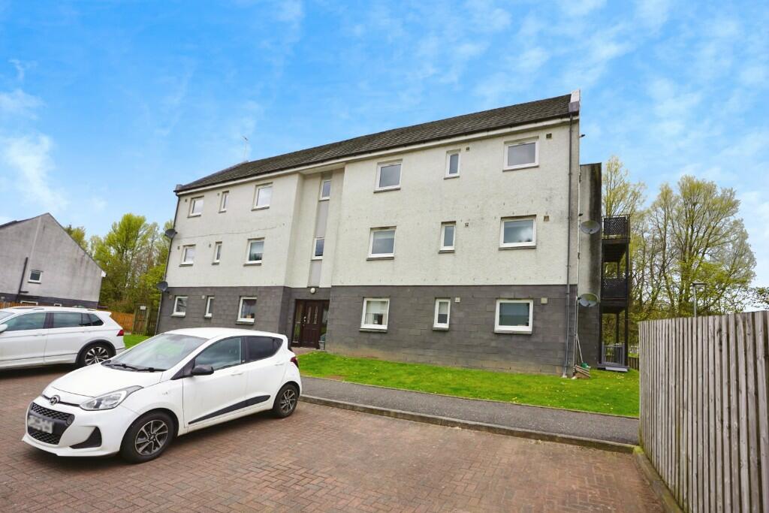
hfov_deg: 96.7
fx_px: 342
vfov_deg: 73.8
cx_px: 384
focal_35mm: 16
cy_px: 256
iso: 100
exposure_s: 1/100
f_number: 7.1
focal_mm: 16
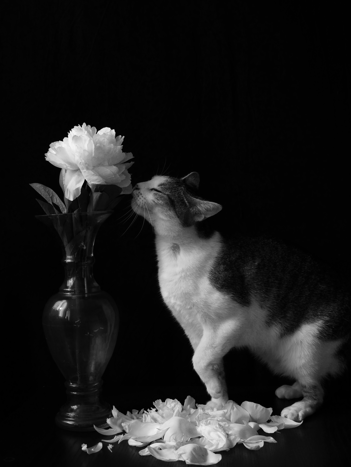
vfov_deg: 38.2
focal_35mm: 50
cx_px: 176
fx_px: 675
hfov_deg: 29.1
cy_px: 234
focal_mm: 25
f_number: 6.3
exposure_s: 1/100
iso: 200
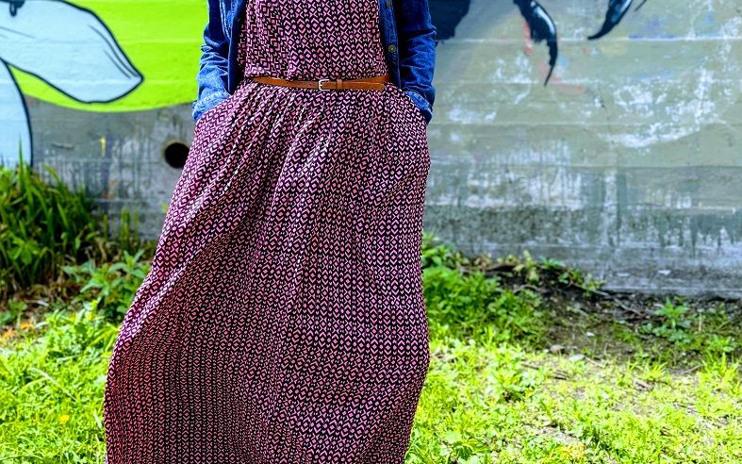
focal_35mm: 42
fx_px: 849
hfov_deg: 47.2
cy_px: 139
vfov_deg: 30.2
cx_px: 387
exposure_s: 1/774
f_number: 1.6
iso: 32
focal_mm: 4.2
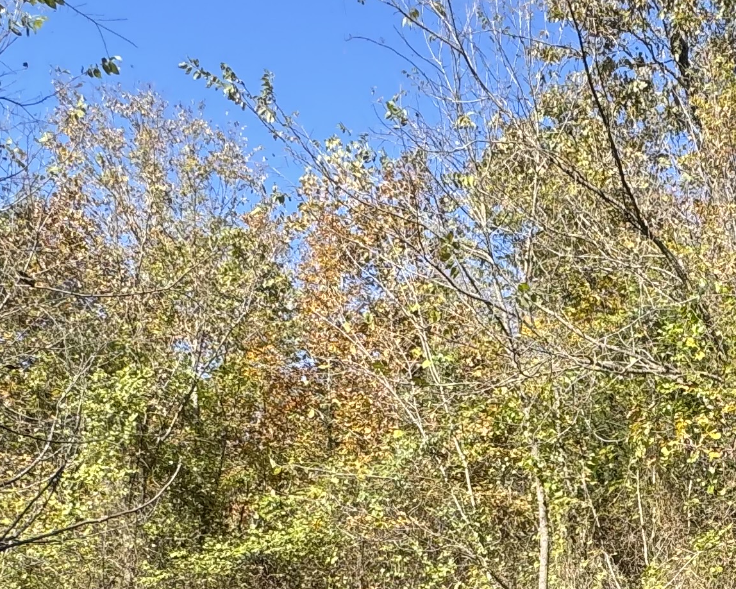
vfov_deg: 28.4
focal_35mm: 48
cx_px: 701
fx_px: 1045
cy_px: 654
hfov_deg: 35.8
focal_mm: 2.22
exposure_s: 1/451
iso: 40
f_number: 2.2
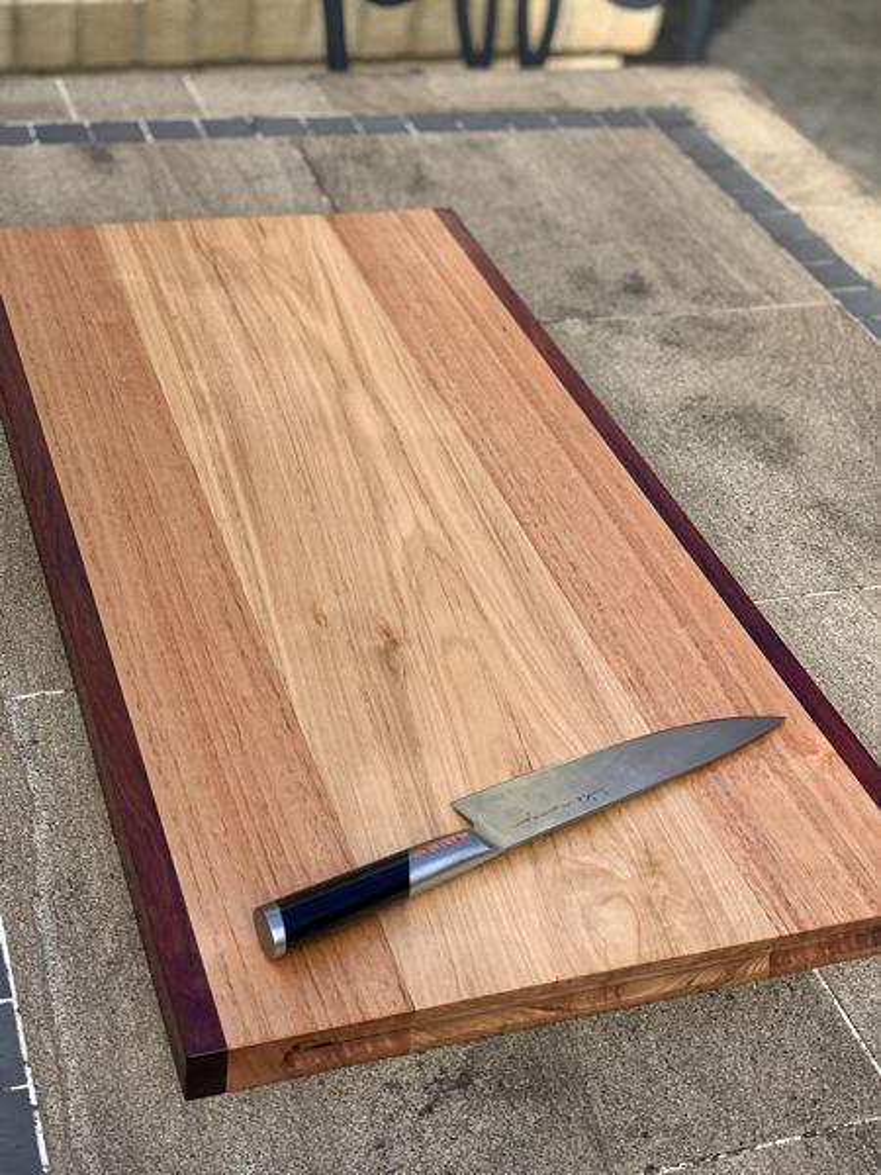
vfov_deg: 36.8
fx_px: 1765
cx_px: 440
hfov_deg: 28.0
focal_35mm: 52
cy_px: 588
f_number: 2.4
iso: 16
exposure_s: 1/313
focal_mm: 6
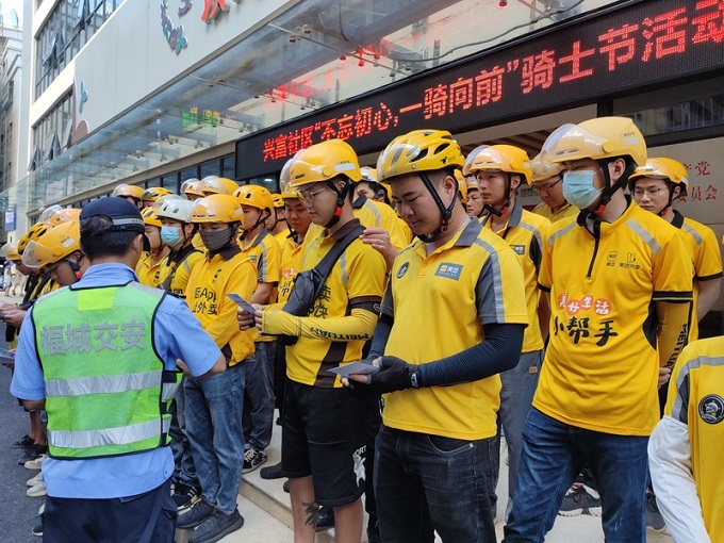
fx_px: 523
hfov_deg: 69.4
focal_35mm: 25
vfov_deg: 54.9
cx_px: 362
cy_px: 272
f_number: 1.75
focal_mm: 5.96
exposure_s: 1/120
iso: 70
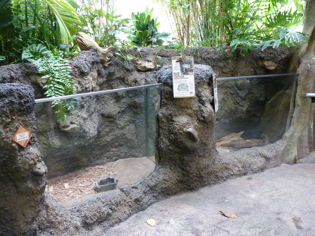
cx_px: 158
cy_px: 118
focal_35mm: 32
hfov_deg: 56.8
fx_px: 291
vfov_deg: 44.2
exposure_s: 1/40
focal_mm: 5.3
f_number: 3.5
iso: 400
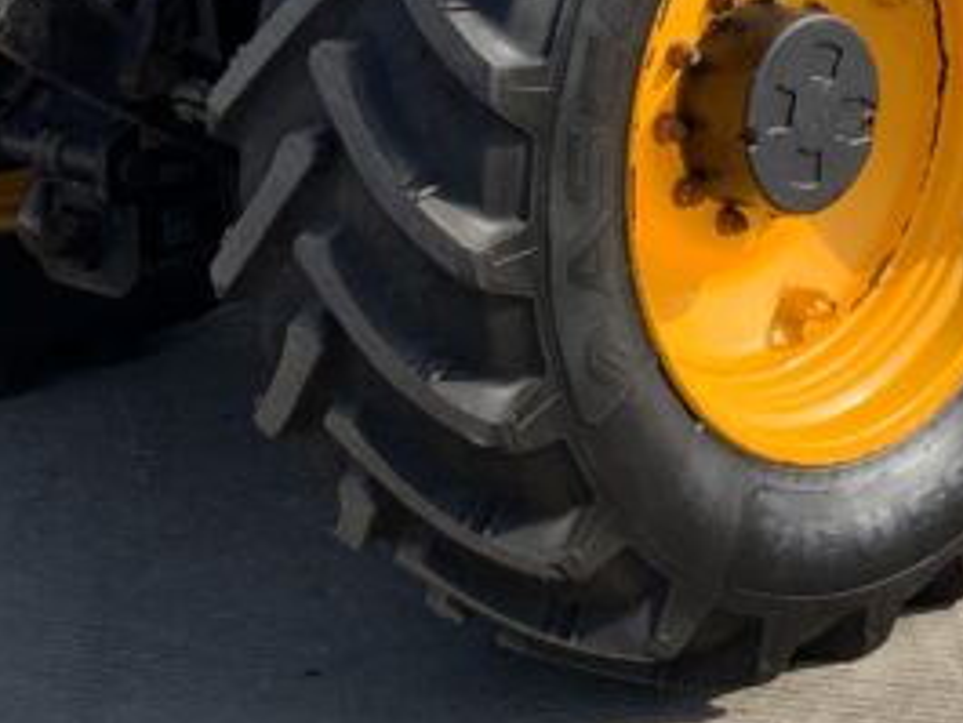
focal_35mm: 112
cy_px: -429
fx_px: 3117
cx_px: 1032
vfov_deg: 12.4
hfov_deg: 17.0
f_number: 1.8
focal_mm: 3
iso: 16
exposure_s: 1/1279
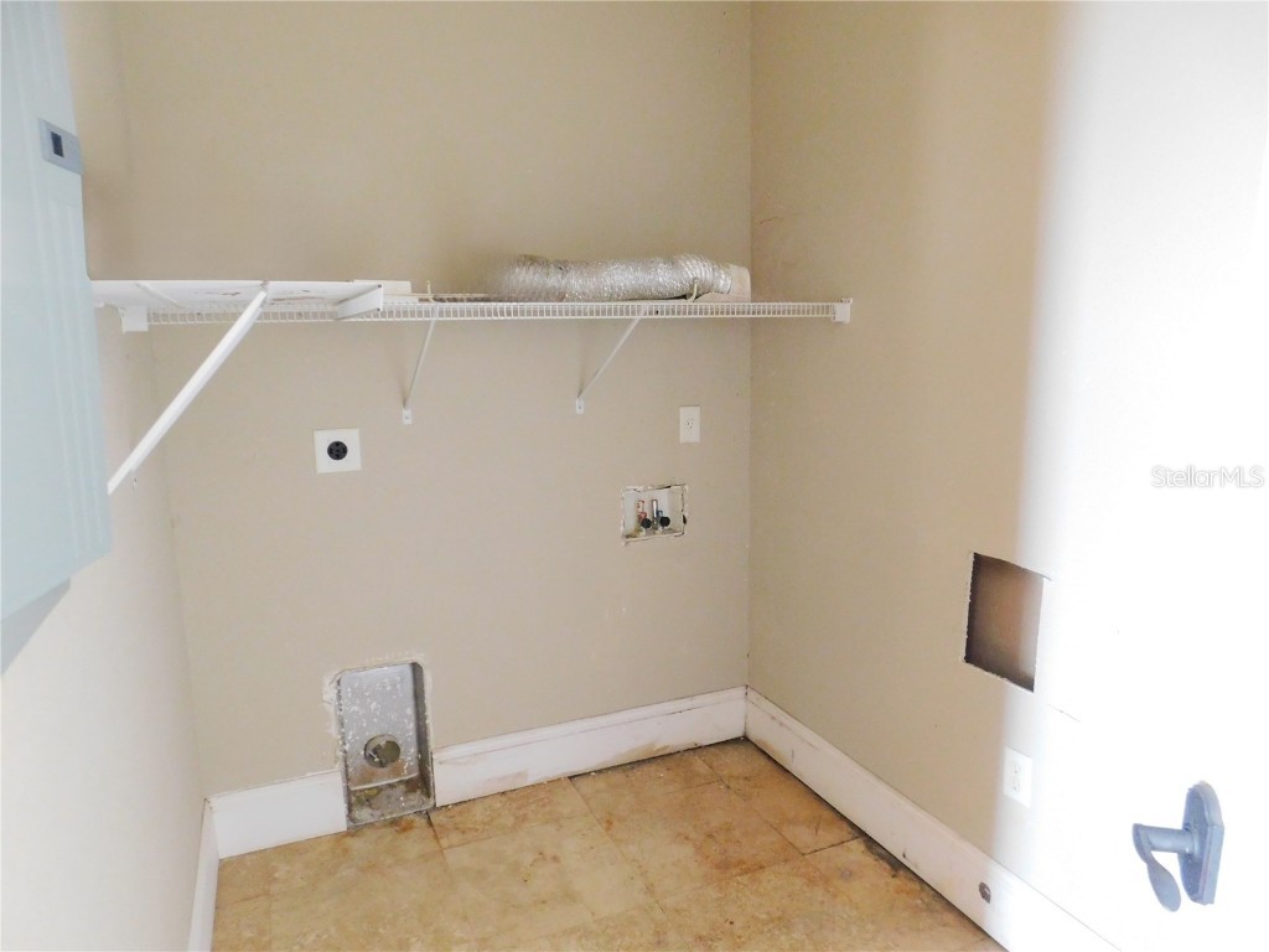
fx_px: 843
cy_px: 476
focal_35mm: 23
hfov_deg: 73.9
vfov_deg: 58.9
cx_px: 634
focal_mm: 4
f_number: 3
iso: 500
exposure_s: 1/8
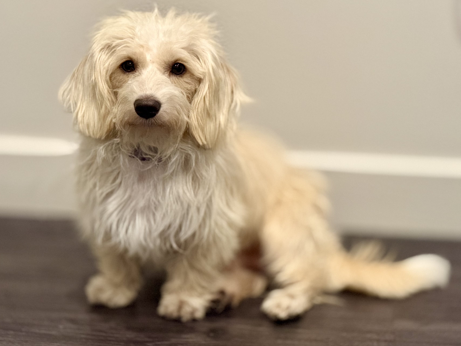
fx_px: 1878
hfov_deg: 14.0
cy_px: 177
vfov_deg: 10.5
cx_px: 220
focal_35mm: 141
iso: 640
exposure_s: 1/40
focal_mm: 15.66
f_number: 2.8
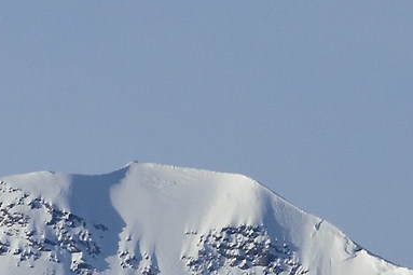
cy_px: 568
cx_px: 26
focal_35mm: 3758
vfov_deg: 0.4
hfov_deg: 0.5
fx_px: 43092
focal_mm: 400
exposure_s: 1/3200
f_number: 7.1
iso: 800
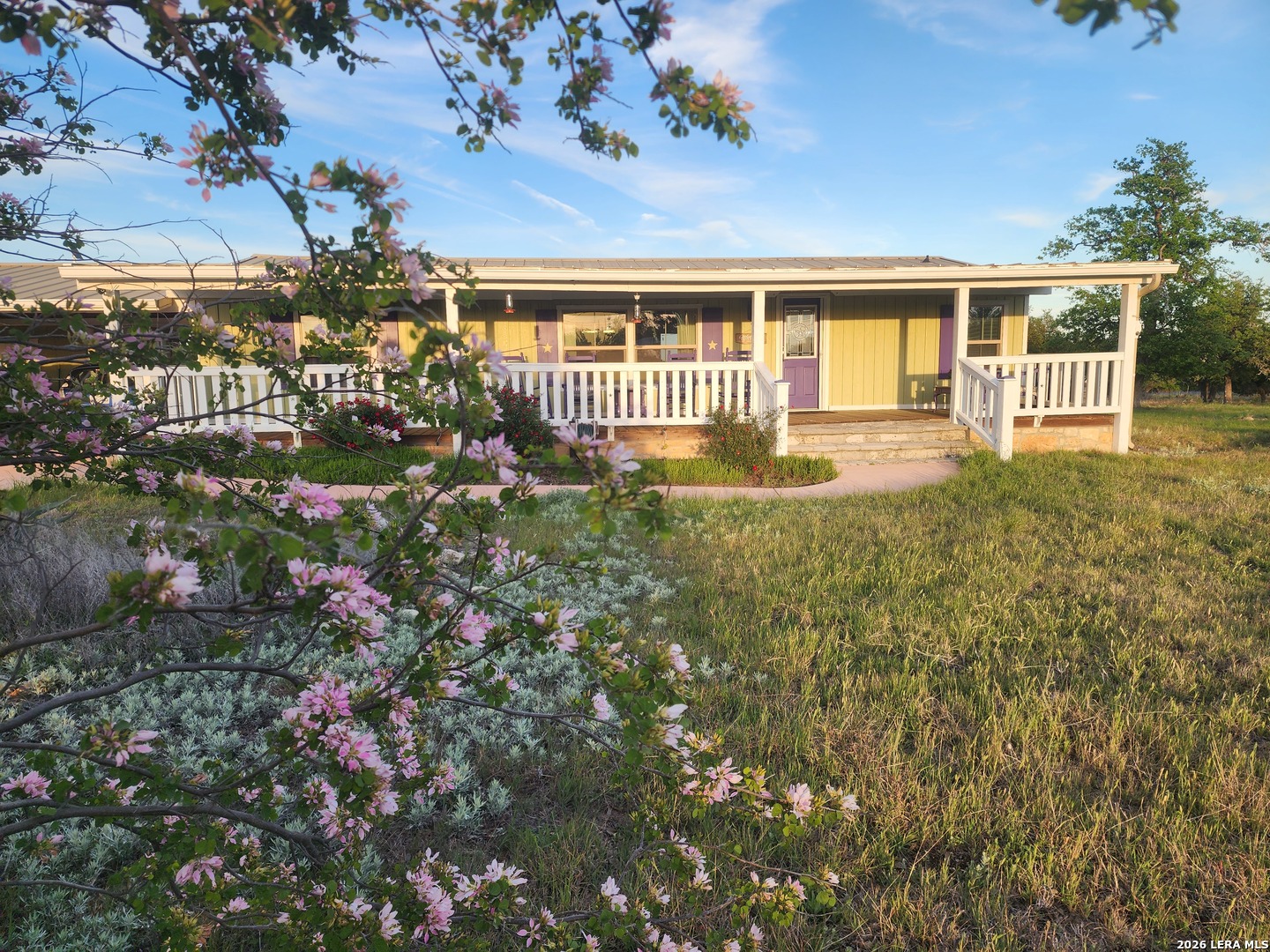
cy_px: 476
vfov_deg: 58.9
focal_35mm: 23
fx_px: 844
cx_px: 635
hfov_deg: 73.9
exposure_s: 1/224
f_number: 1.8
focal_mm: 6.4
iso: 12
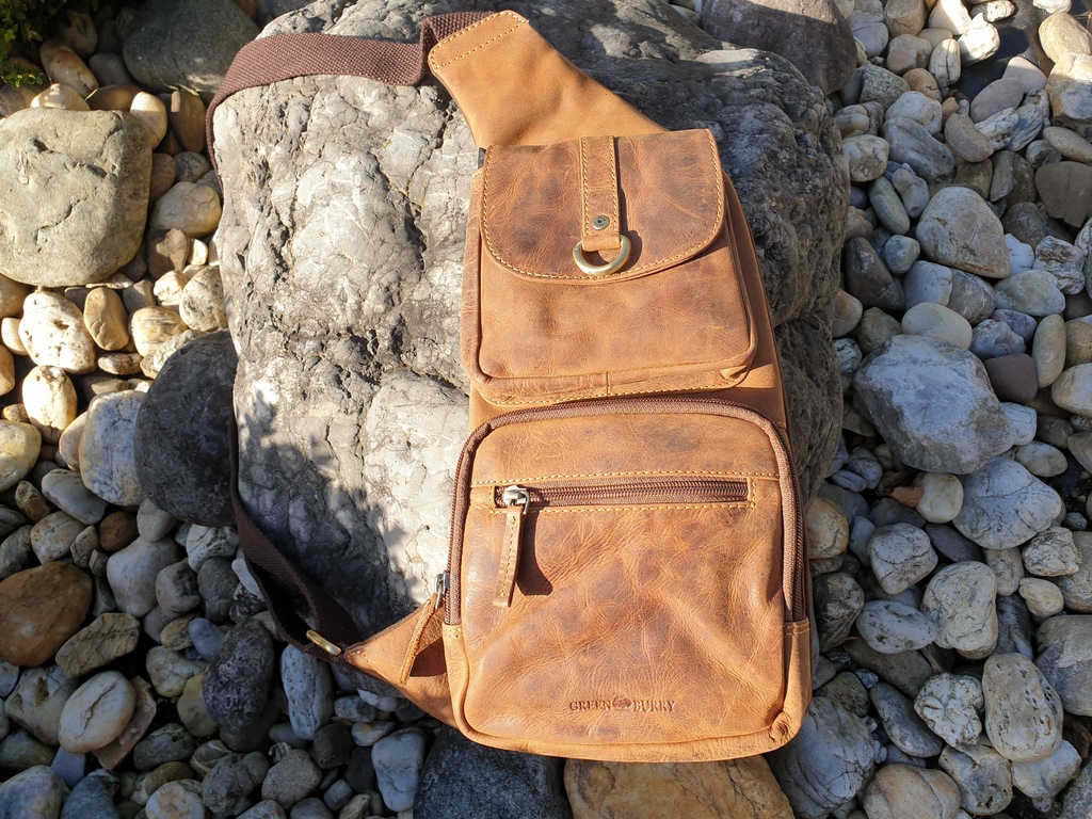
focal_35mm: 26
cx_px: 546
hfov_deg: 67.3
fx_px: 820
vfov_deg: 53.1
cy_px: 410
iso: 50
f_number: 2.4
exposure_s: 1/612
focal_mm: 4.3
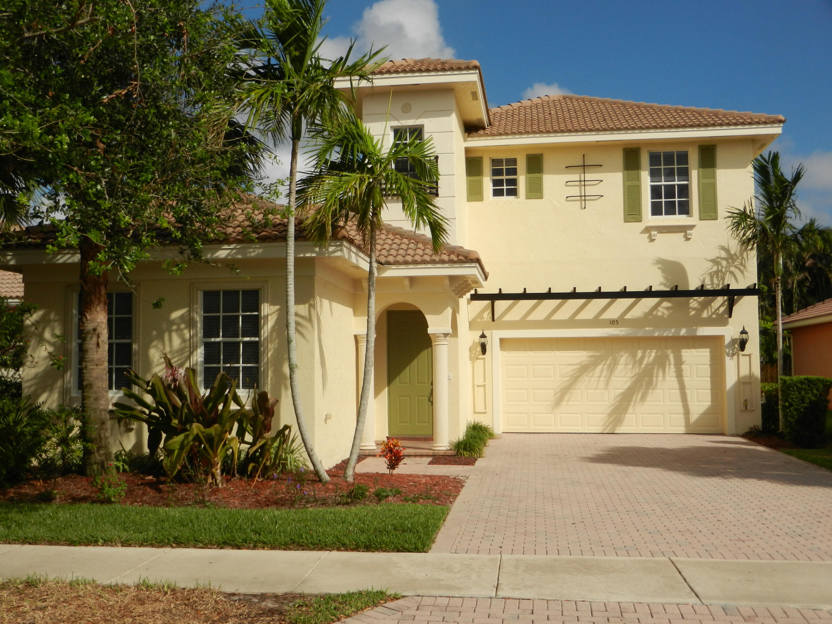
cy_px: 312
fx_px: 913
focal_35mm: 38
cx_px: 416
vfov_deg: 37.7
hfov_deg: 49.0
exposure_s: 1/800
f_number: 8
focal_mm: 6.9
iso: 160
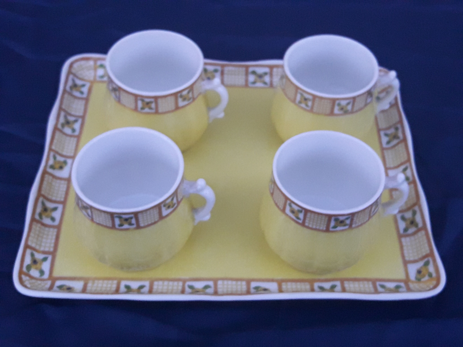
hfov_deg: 63.4
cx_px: 232
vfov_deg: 49.7
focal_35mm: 28
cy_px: 174
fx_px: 375
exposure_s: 1/25
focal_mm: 3.7
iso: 200
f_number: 1.9
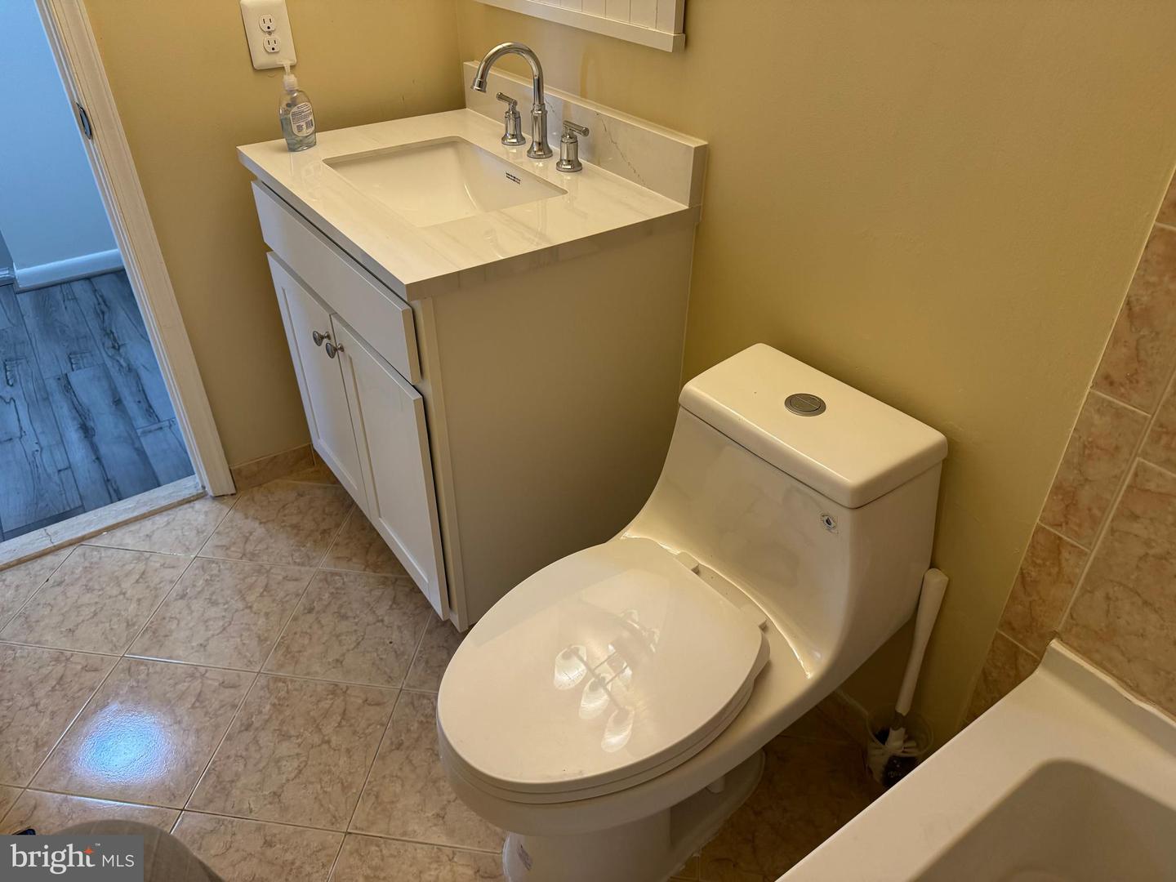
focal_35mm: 24
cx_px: 588
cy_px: 441
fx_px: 815
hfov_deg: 71.6
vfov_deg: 56.8
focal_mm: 6.76
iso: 200
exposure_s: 1/120
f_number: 1.78
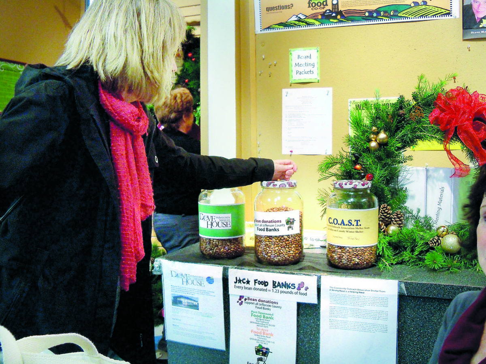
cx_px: 243
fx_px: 491
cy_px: 182
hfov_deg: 52.6
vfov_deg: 40.7
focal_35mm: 35
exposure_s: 1/30
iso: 320
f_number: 3.5
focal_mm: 6.2
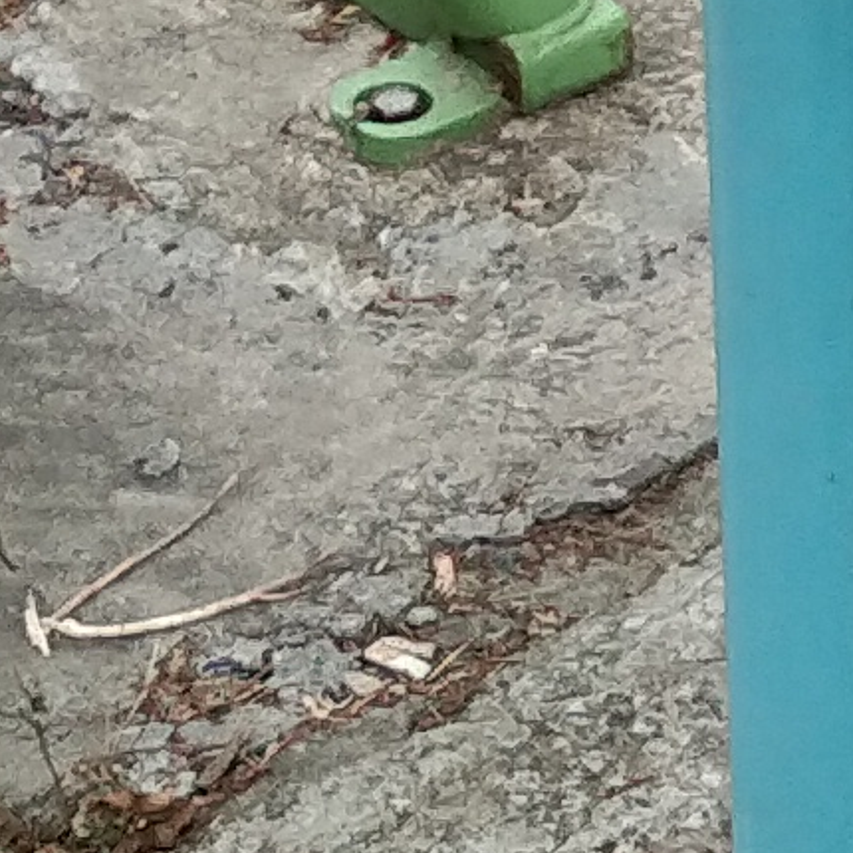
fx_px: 7388
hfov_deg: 6.4
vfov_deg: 6.6
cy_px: 6
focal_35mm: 265
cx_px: 1625
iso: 125
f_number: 2.2
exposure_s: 1/50
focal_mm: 3.69
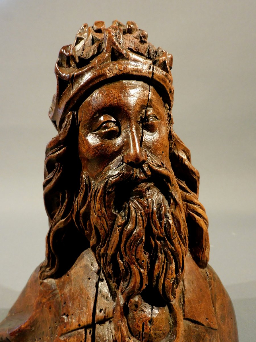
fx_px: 296
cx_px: 128
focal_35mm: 30
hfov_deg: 46.8
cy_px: 171
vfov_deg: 60.0
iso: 400
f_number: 3.5
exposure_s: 1/25
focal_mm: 5.4
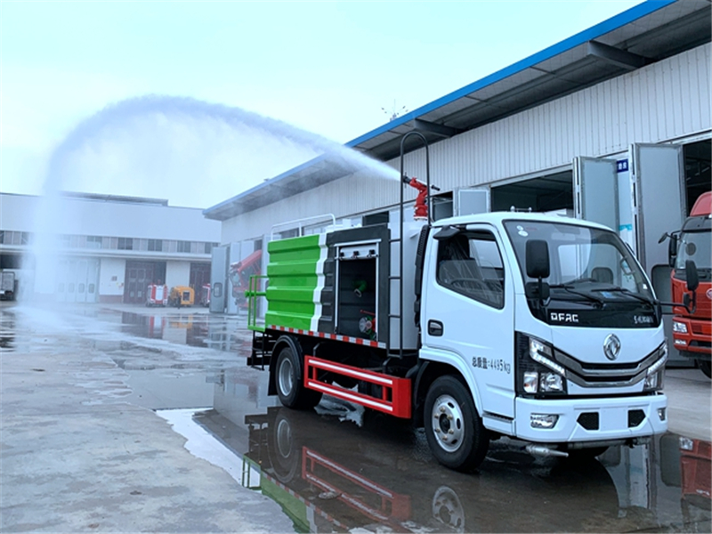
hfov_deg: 67.3
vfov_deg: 53.1
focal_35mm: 26
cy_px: 267
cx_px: 356
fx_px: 535
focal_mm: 4.25
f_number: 1.8
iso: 25
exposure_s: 1/749
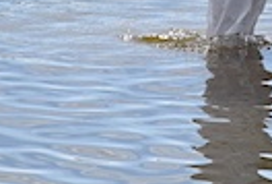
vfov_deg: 1.9
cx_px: 674
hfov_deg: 2.8
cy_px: -63
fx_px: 5497
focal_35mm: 725
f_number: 8
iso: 200
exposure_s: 1/1000
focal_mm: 80
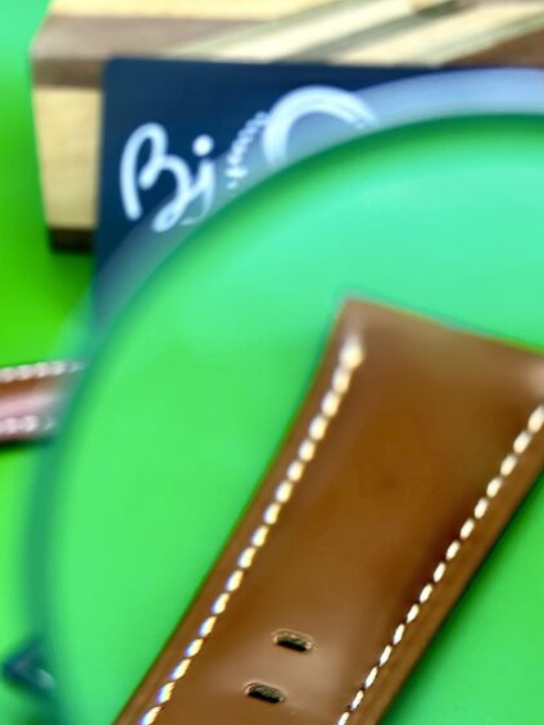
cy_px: 507
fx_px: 1424
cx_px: 232
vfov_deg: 28.3
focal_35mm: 68
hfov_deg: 21.6
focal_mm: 6.9
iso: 64
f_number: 1.8
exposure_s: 1/60
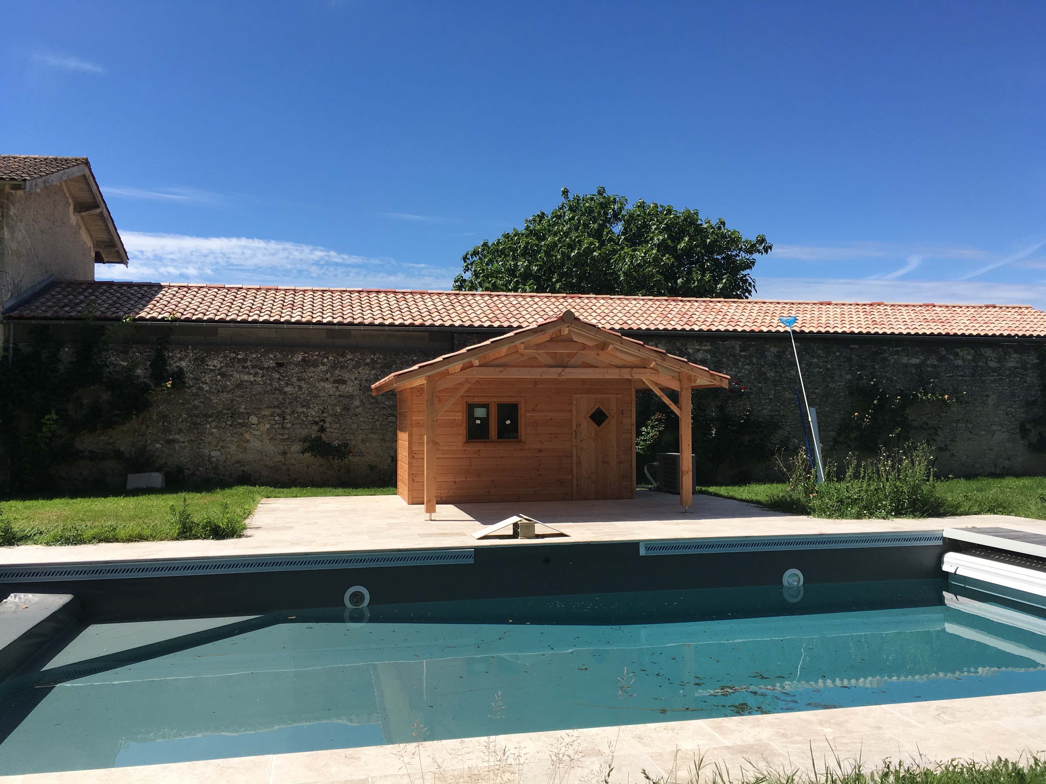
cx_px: 523
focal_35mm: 29
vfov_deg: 48.2
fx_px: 876
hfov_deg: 61.7
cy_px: 392
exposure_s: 1/2024
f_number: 2.2
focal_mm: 4.15
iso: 25
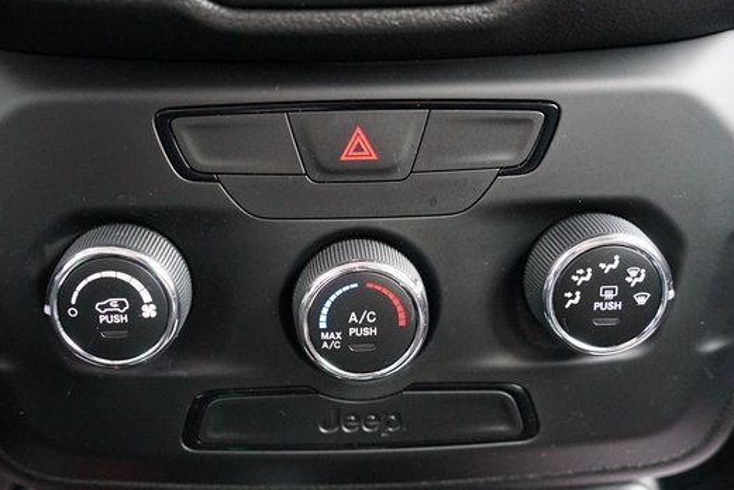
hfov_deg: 45.4
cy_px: 284
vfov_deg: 31.2
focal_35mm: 43
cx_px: 337
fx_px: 877
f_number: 3.2
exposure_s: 1/60
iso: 6400
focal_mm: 35
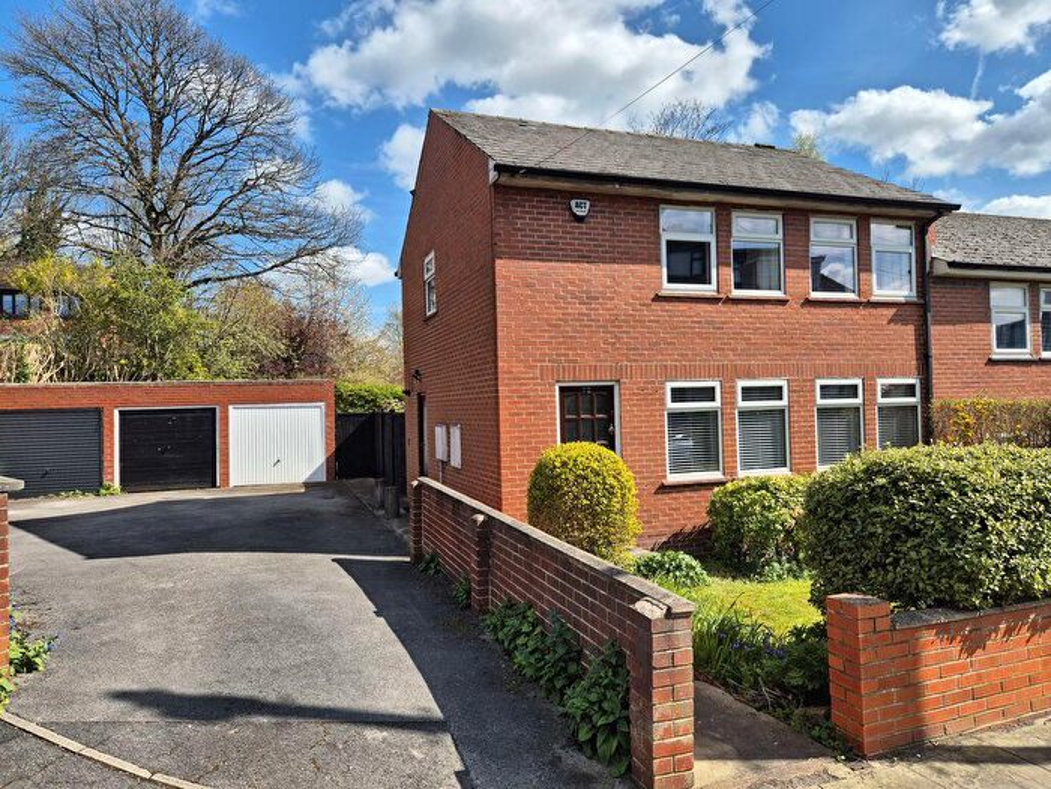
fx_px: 698
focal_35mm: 23
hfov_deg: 73.9
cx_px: 526
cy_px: 394
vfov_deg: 58.9
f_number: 1.8
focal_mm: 5.4
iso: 25
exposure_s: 1/1540
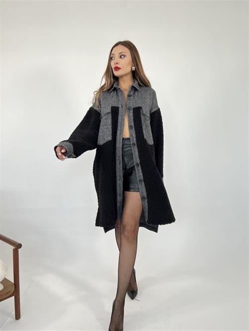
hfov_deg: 53.1
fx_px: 249
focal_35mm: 26
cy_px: 166
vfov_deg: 67.3
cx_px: 124
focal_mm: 5.7
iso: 50
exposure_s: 1/144
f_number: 1.5
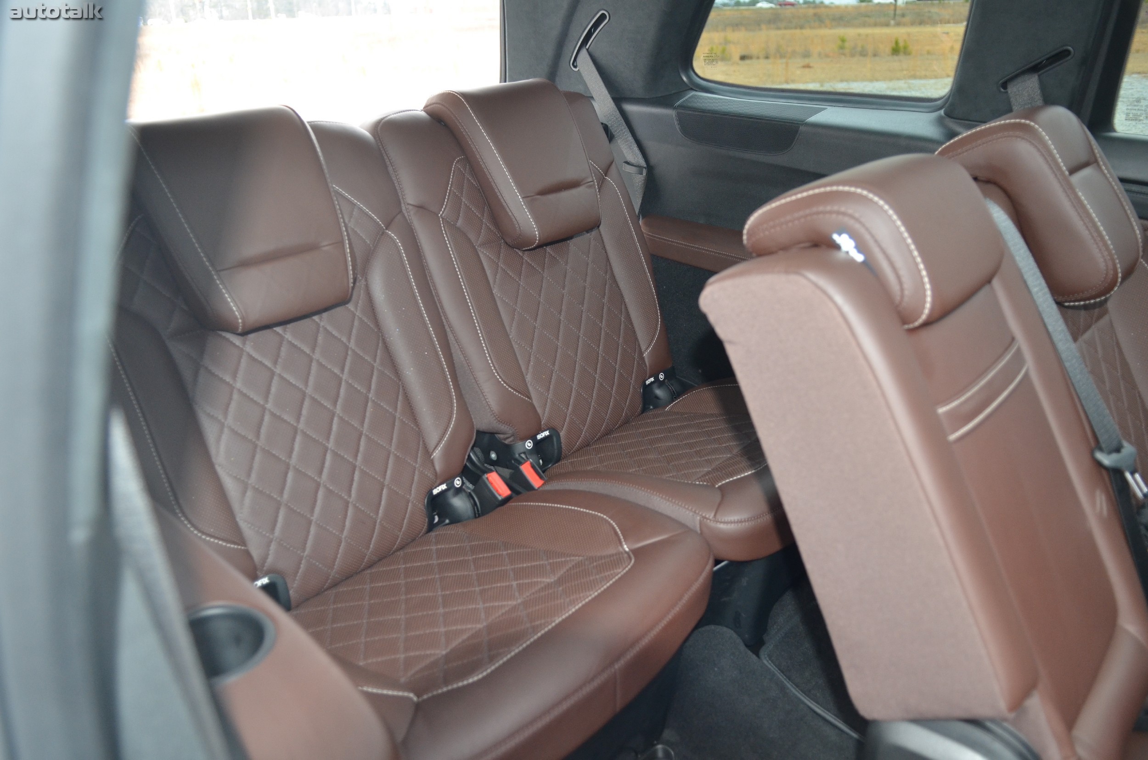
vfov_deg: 50.2
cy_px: 380
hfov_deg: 70.5
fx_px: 812
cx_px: 574
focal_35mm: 26
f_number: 2.8
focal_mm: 17
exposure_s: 1/60
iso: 800
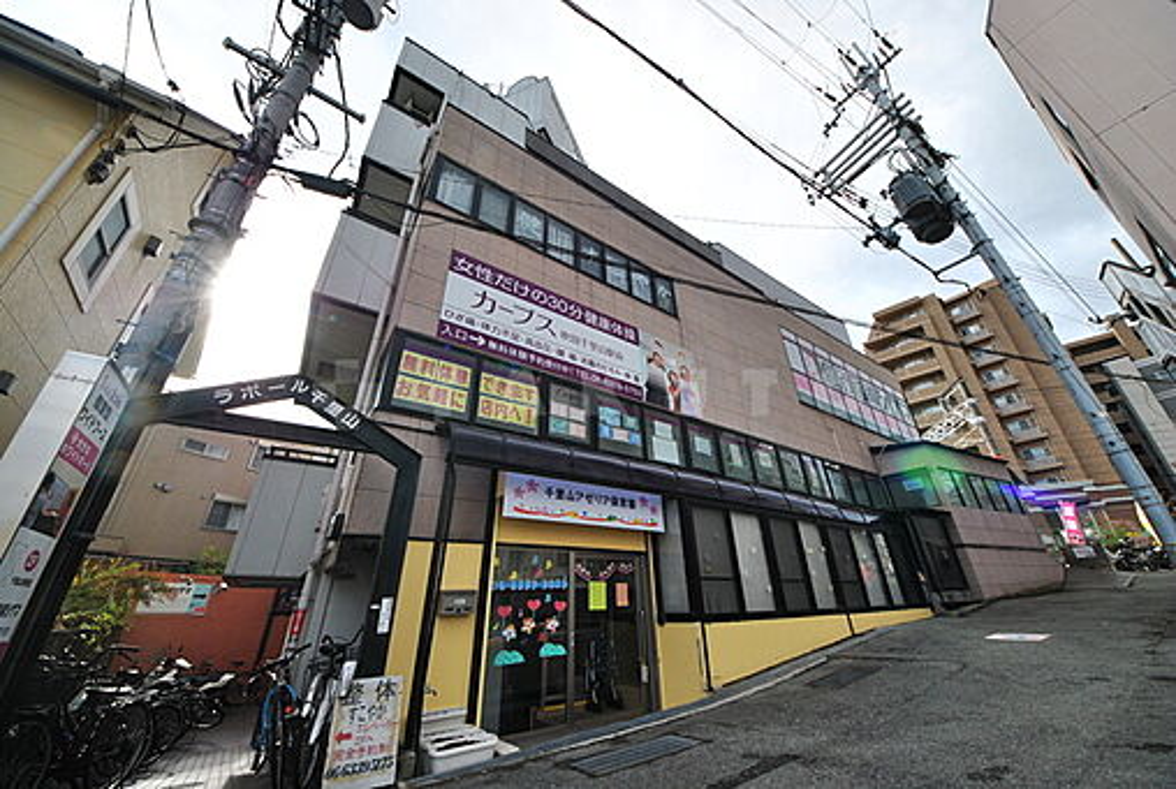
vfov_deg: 90.3
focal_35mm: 12
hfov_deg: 112.5
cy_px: 394
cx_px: 588
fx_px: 393
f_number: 10
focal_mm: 8
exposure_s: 1/200
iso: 200
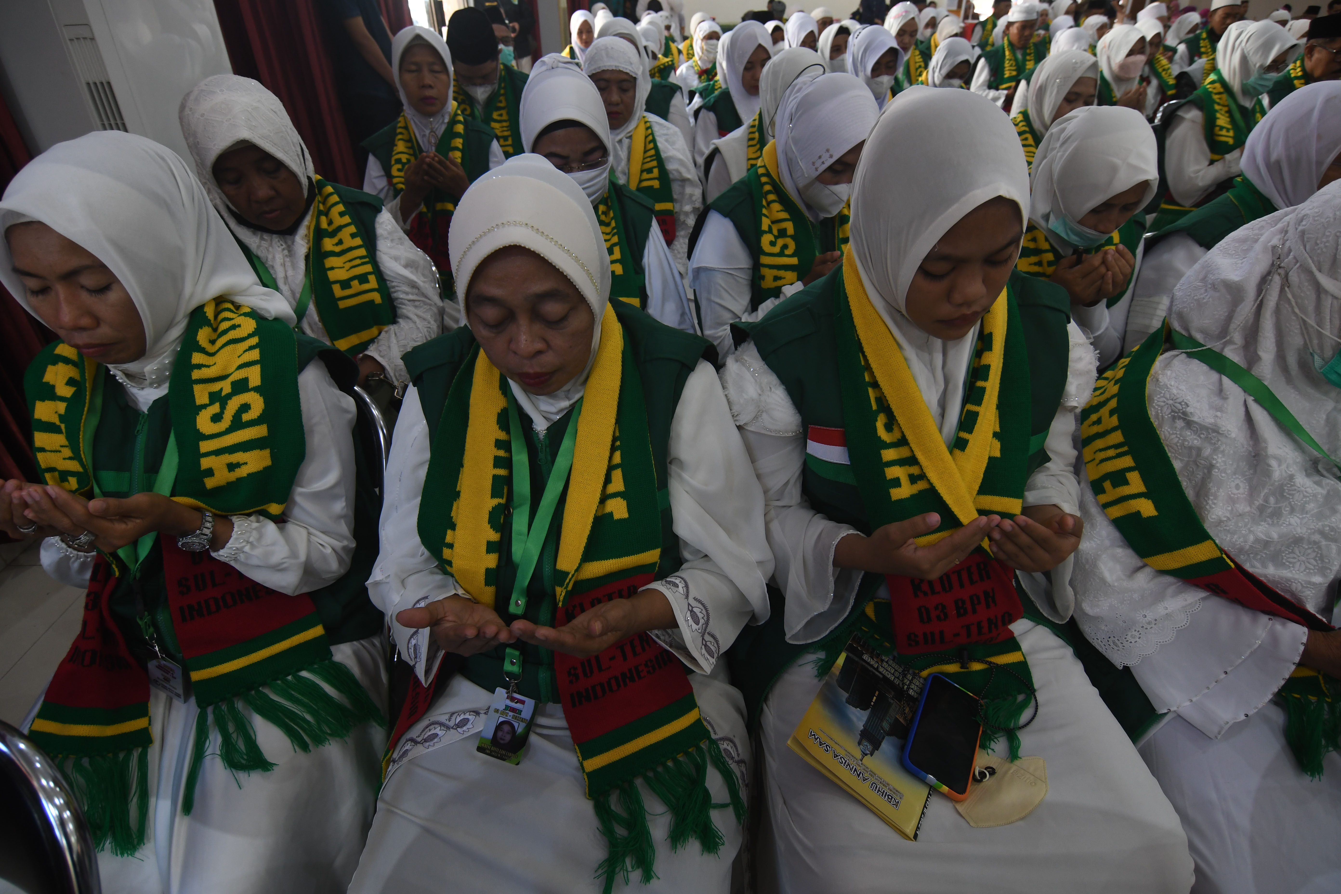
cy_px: 447
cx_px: 670
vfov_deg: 67.4
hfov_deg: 90.0
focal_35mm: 18
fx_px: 670
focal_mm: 12
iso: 640
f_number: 4
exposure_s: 1/25
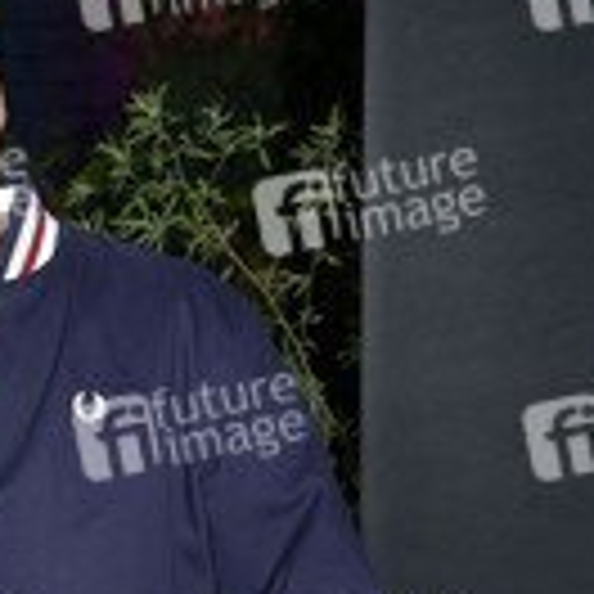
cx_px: -200
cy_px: 540
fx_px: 2815
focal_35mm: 145
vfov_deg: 12.0
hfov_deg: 11.7
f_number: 6.3
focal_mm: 50
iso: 1250
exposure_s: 1/100
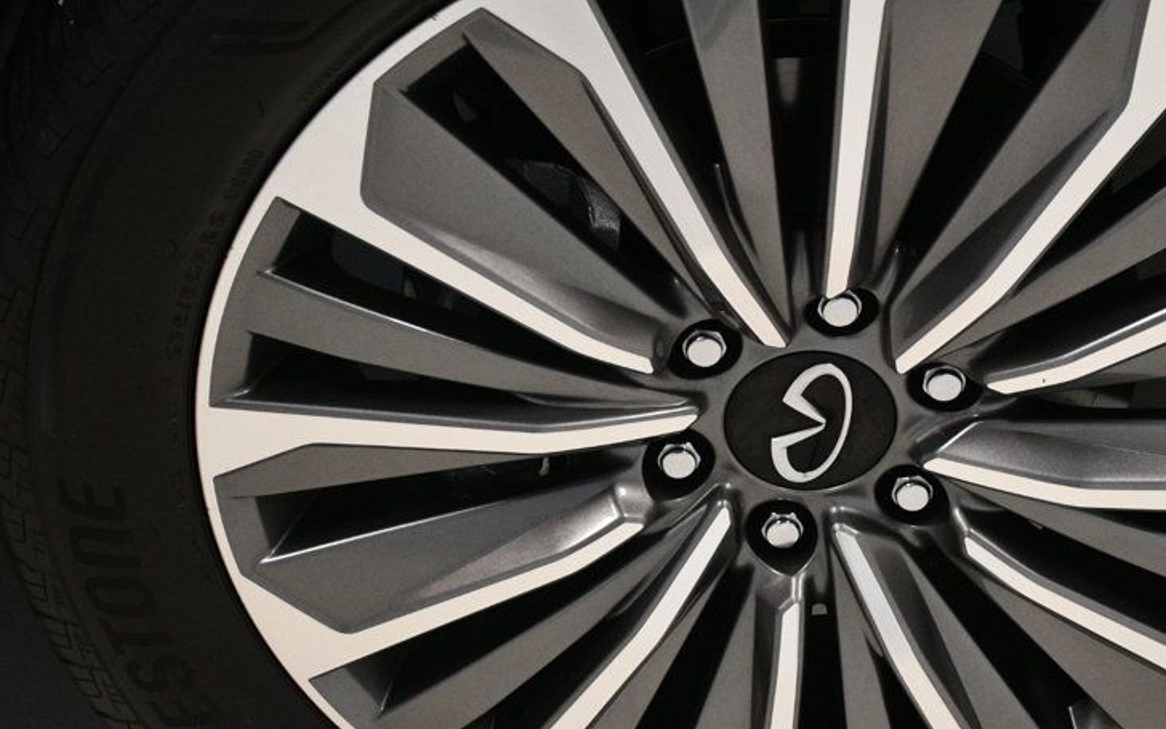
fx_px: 2733
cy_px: 429
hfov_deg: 24.0
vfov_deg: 15.2
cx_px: 793
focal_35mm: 86
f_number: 4.5
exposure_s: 1/125
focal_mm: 40
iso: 2000
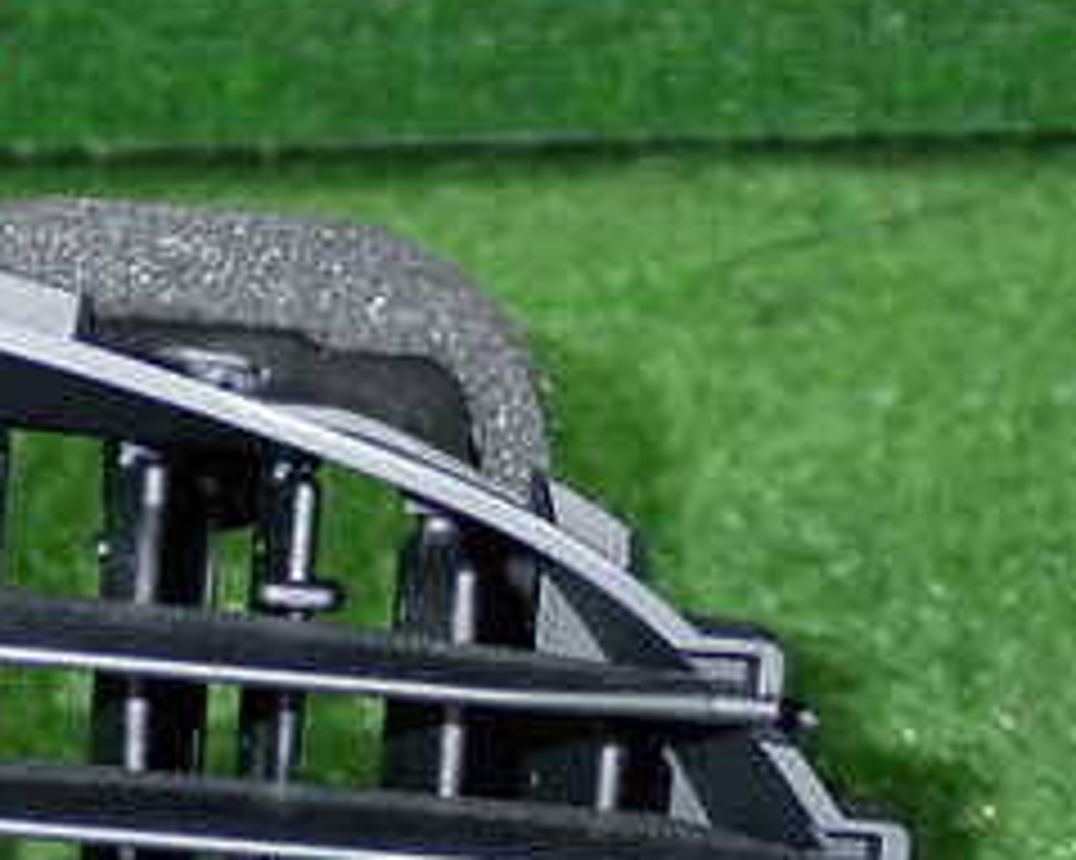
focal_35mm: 108
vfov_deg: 13.9
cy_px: 986
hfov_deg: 17.8
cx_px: 513
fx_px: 3438
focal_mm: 7.84
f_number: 9
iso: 500
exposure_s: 1/40
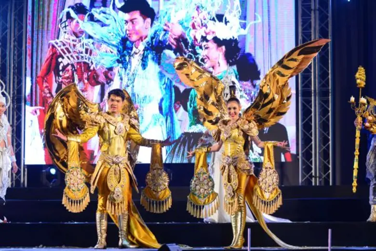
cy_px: 126
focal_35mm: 105
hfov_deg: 19.5
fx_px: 1097
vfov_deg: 13.0
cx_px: 188
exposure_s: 1/320
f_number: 4
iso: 1600
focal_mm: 105
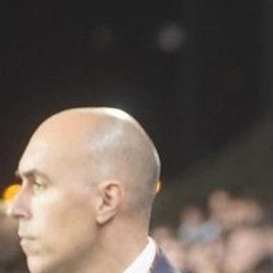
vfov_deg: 2.1
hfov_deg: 2.1
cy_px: 423
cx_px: 594
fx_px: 7433
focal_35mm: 833
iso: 1000
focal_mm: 122
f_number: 4
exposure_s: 1/160
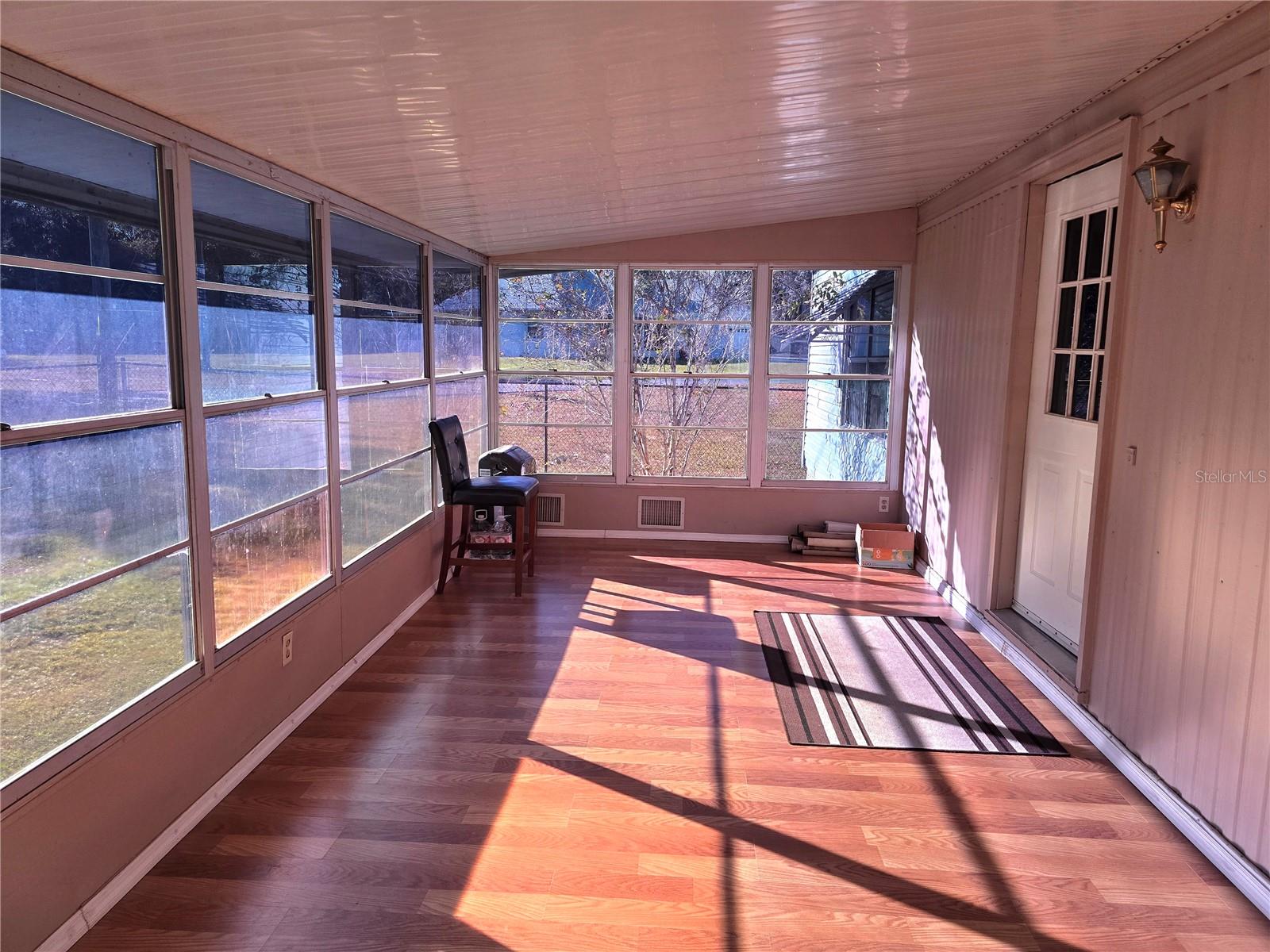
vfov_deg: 58.9
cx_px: 635
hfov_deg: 73.9
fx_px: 844
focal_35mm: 23
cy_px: 476
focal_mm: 6.3
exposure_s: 1/182
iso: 125
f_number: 1.7
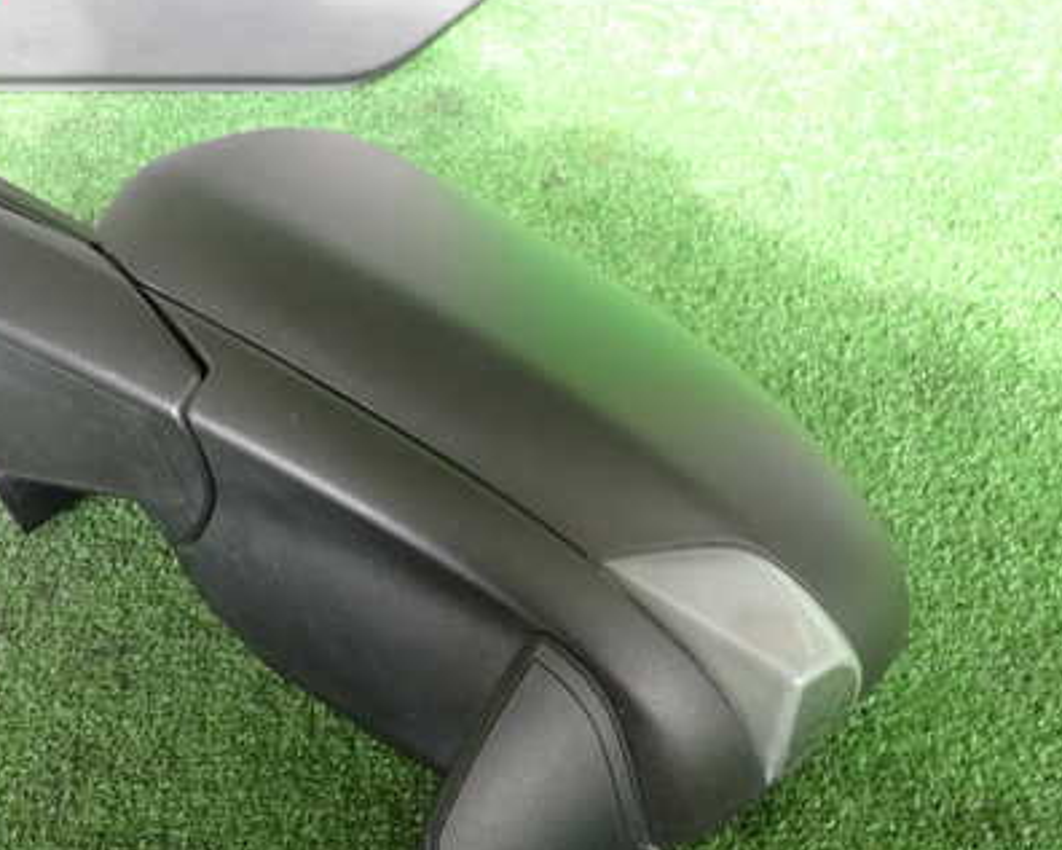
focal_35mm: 37
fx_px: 1163
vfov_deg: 39.8
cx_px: 298
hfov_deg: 47.7
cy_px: 544
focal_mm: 4.5
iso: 200
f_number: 2
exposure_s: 1/30
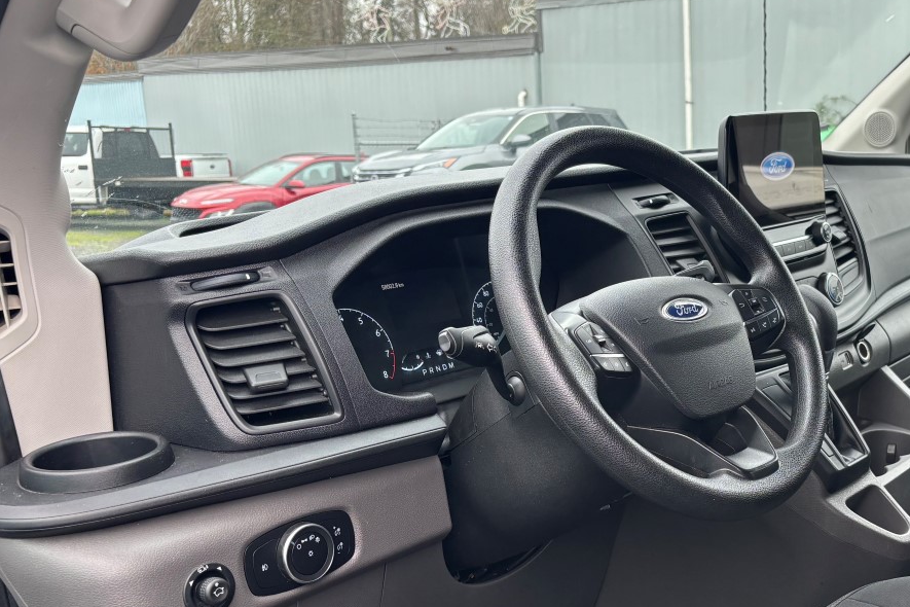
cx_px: 690
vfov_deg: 30.3
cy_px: 409
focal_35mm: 44
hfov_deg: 43.0
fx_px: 1112
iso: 64
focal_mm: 5.96
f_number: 1.6
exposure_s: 1/121
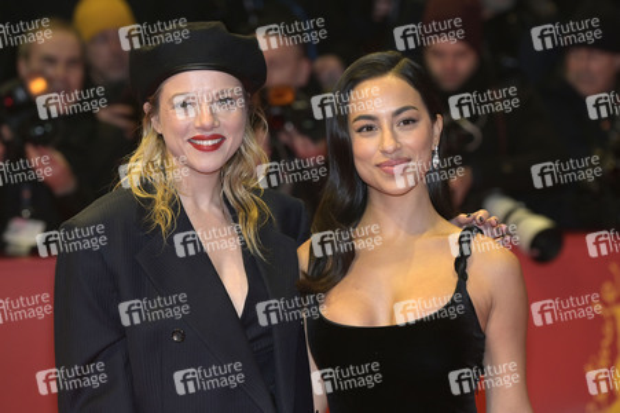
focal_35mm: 130
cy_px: 206
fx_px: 2237
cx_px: 310
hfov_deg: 15.8
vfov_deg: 10.5
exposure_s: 1/1000
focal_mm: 130
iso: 1250
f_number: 4
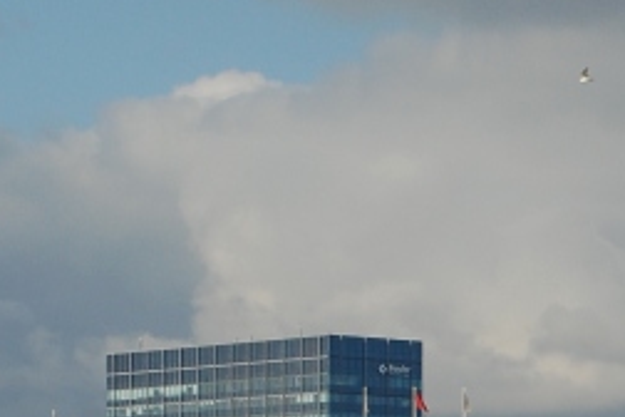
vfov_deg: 5.1
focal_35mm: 268
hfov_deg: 7.6
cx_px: 680
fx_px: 4652
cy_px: 594
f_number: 10
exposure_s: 1/250
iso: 140
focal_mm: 44
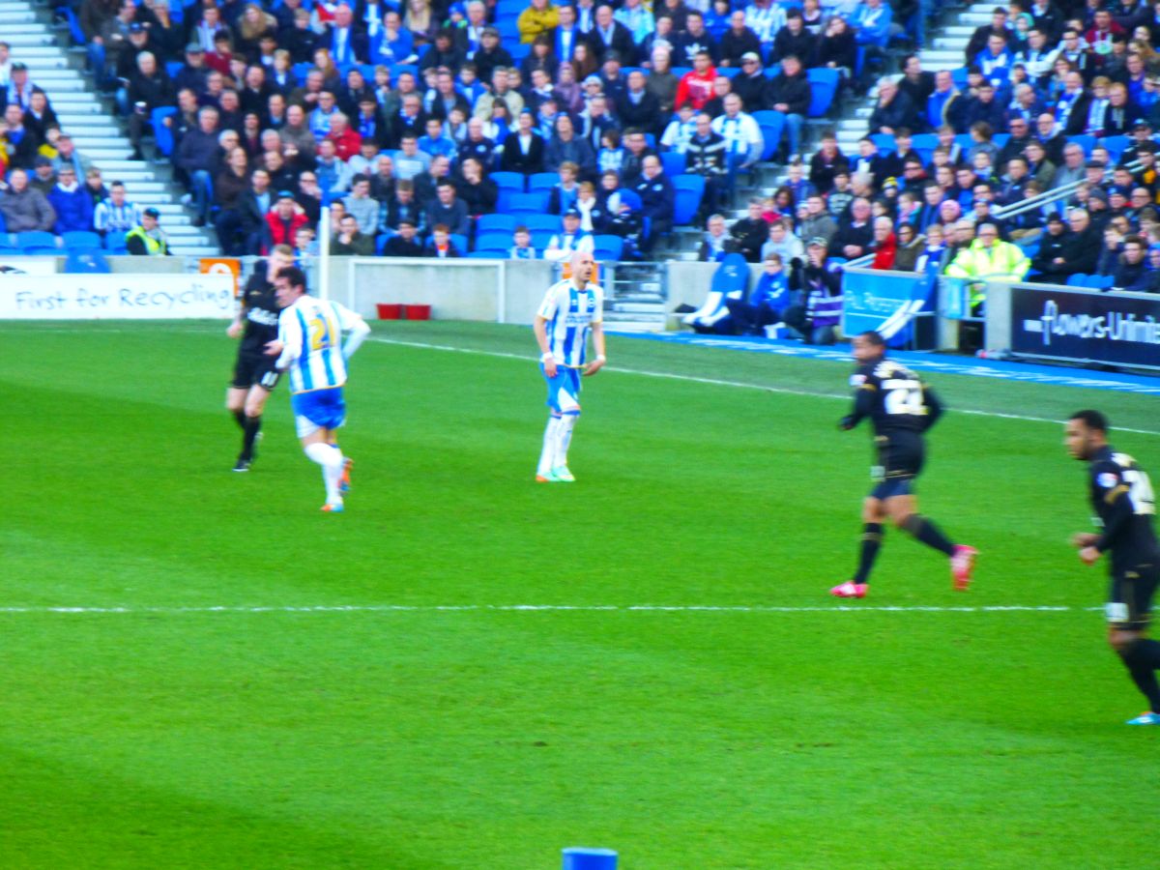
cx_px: 580
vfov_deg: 3.9
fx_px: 12935
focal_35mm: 386
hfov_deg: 5.1
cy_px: 435
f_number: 5.9
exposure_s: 1/60
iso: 400
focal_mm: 68.9
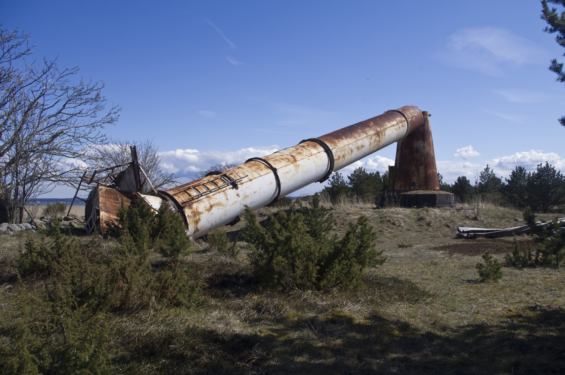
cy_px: 188
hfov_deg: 62.0
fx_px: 470
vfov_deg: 43.5
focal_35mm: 30
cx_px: 282
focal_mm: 20
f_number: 9
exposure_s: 1/800
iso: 400
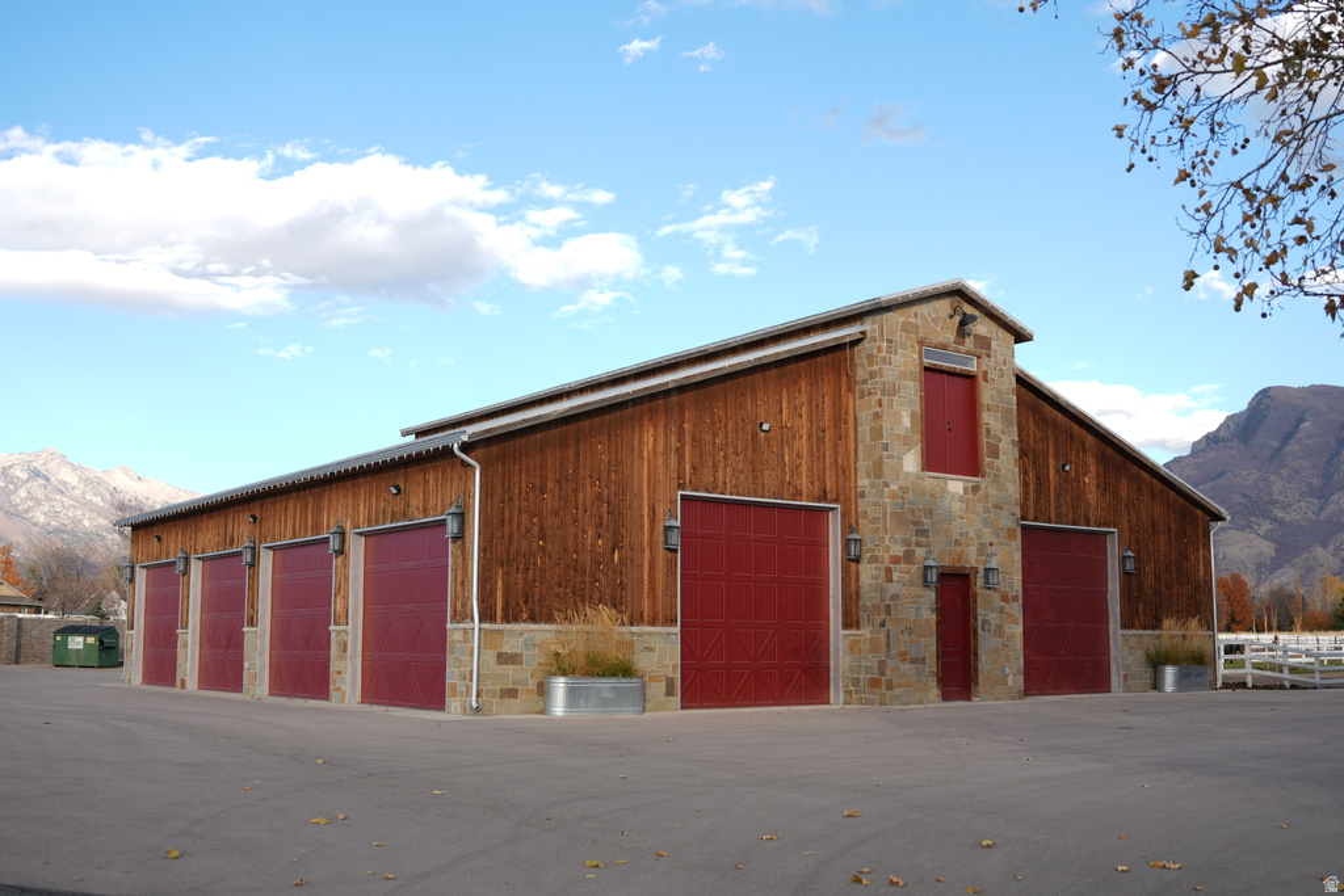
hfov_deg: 53.1
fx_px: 1344
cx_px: 672
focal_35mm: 36
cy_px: 448
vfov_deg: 36.9
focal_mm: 24
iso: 80
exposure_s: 1/500
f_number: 2.8
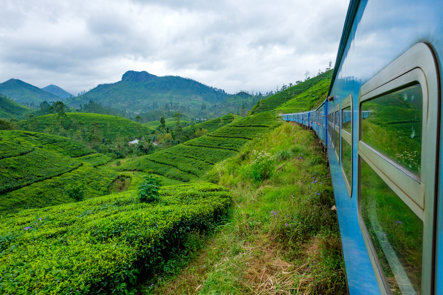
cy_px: 148
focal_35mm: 21
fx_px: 258
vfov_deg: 59.5
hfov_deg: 81.2
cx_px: 222
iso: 1250
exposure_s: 1/1000
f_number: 8
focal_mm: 14
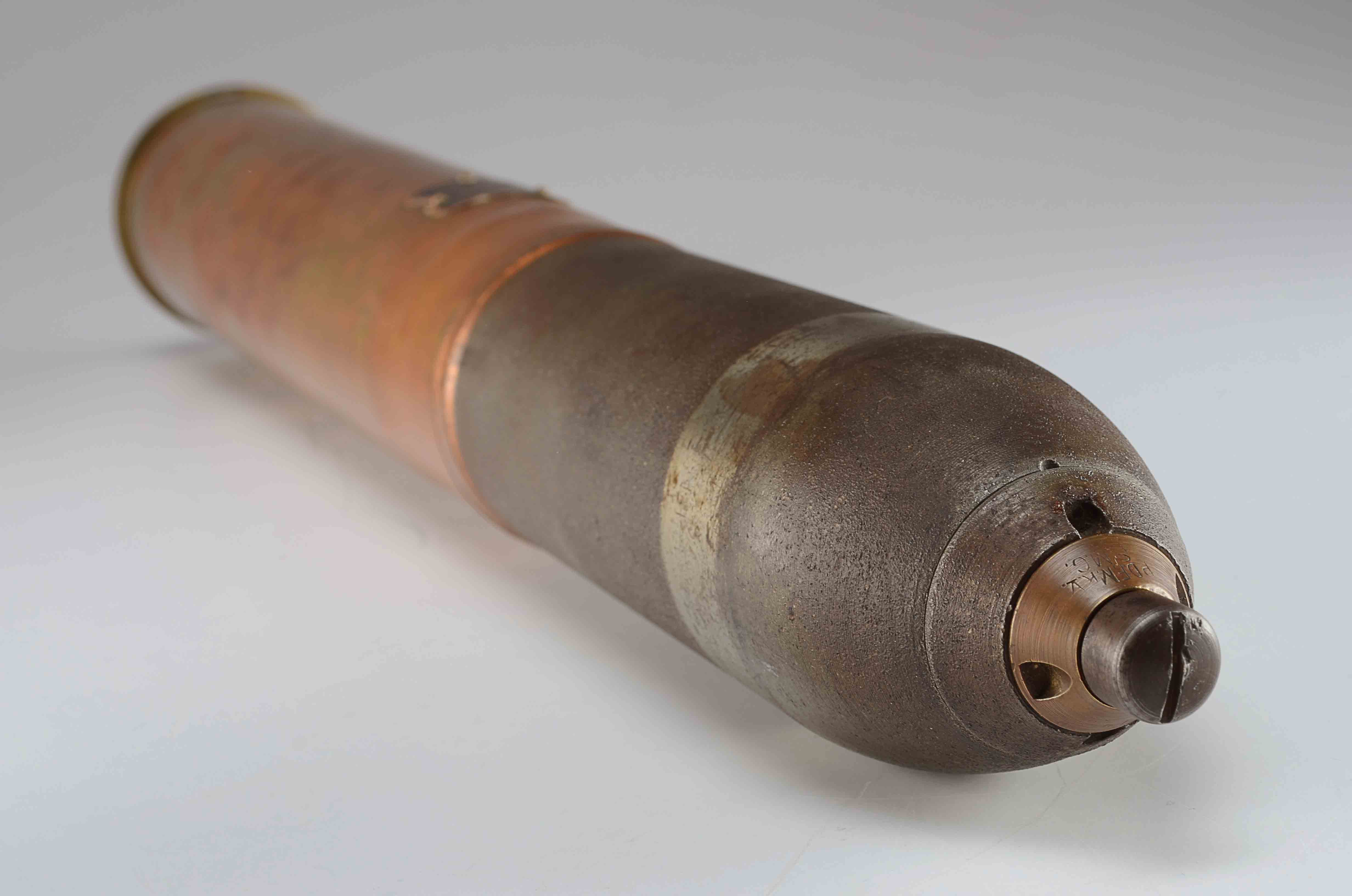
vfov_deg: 18.1
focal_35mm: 75
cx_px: 676
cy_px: 448
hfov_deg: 27.0
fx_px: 2811
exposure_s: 1/80
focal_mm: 50
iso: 100
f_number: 11
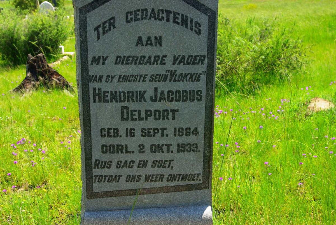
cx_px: 168
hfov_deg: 37.8
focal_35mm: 52
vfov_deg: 25.8
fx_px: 491
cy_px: 112
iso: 100
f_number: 8
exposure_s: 1/180
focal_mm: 35
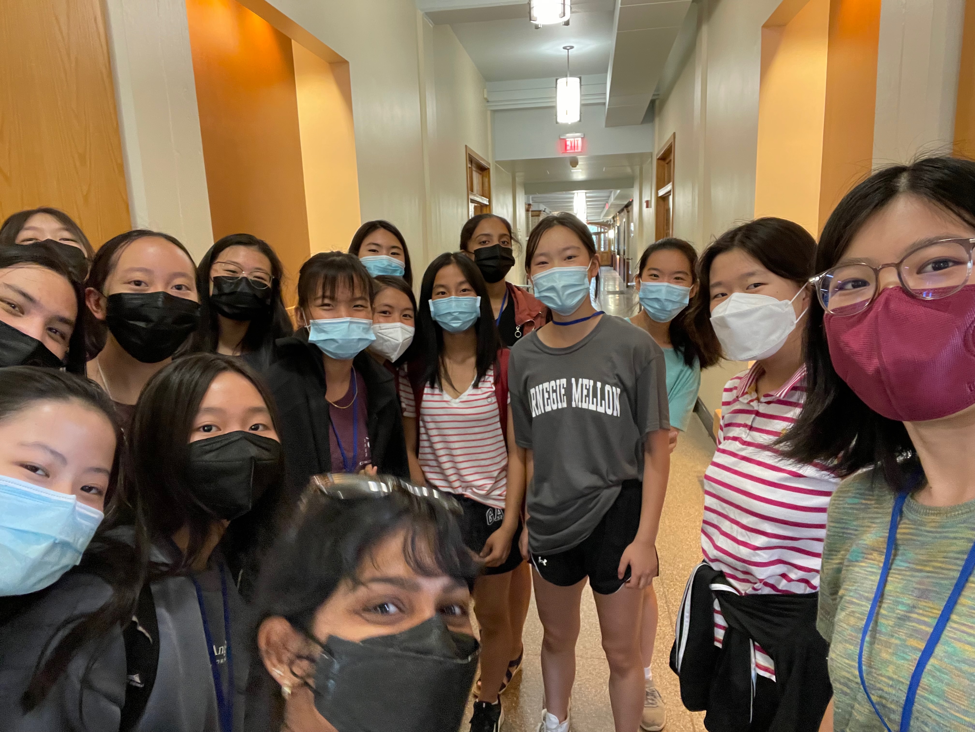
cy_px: 366
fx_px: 648
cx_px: 488
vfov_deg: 58.9
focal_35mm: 23
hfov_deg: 73.9
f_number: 2.2
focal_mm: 2.71
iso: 500
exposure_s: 1/30
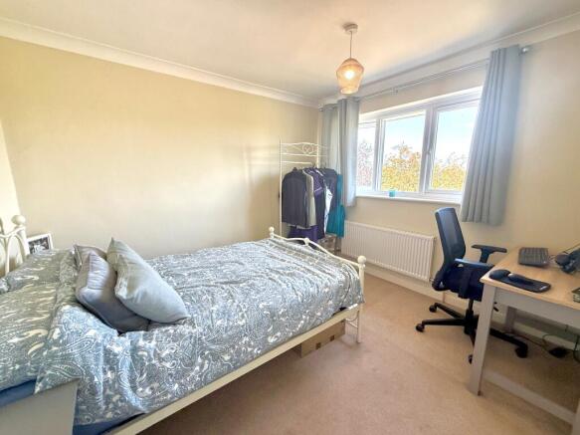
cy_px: 218
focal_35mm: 14
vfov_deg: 85.7
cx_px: 290
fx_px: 235
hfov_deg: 102.1
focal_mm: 2.22
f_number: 2.2
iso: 125
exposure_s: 1/99
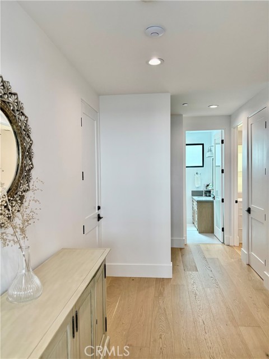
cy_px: 180
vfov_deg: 67.3
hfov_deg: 53.1
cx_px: 134
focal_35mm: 26
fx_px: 269
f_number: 1.6
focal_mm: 5.96
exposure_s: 1/219
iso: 100
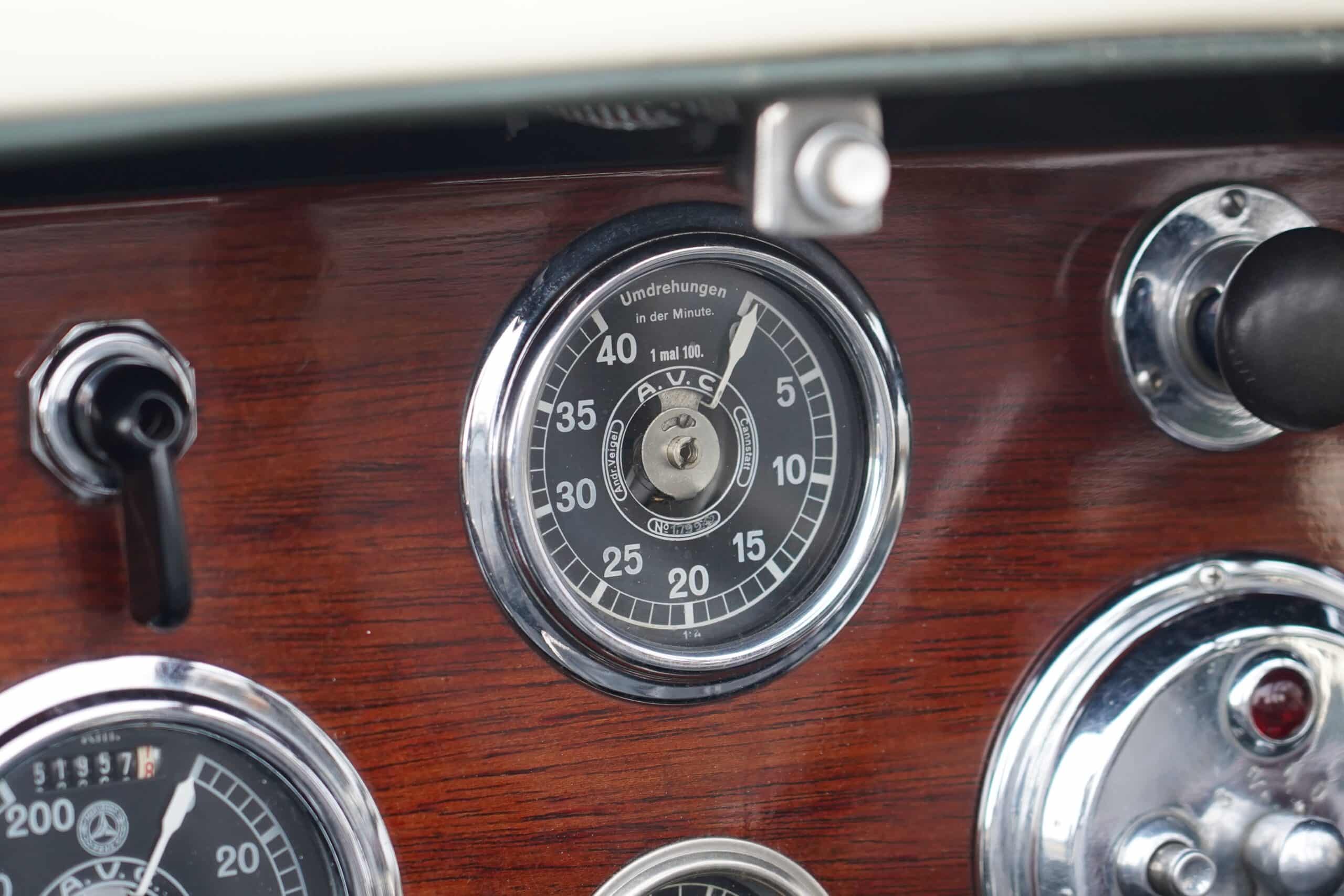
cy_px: 448
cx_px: 672
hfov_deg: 13.1
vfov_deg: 8.7
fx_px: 5861
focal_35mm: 157
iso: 1250
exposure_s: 1/160
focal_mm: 105
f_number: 4
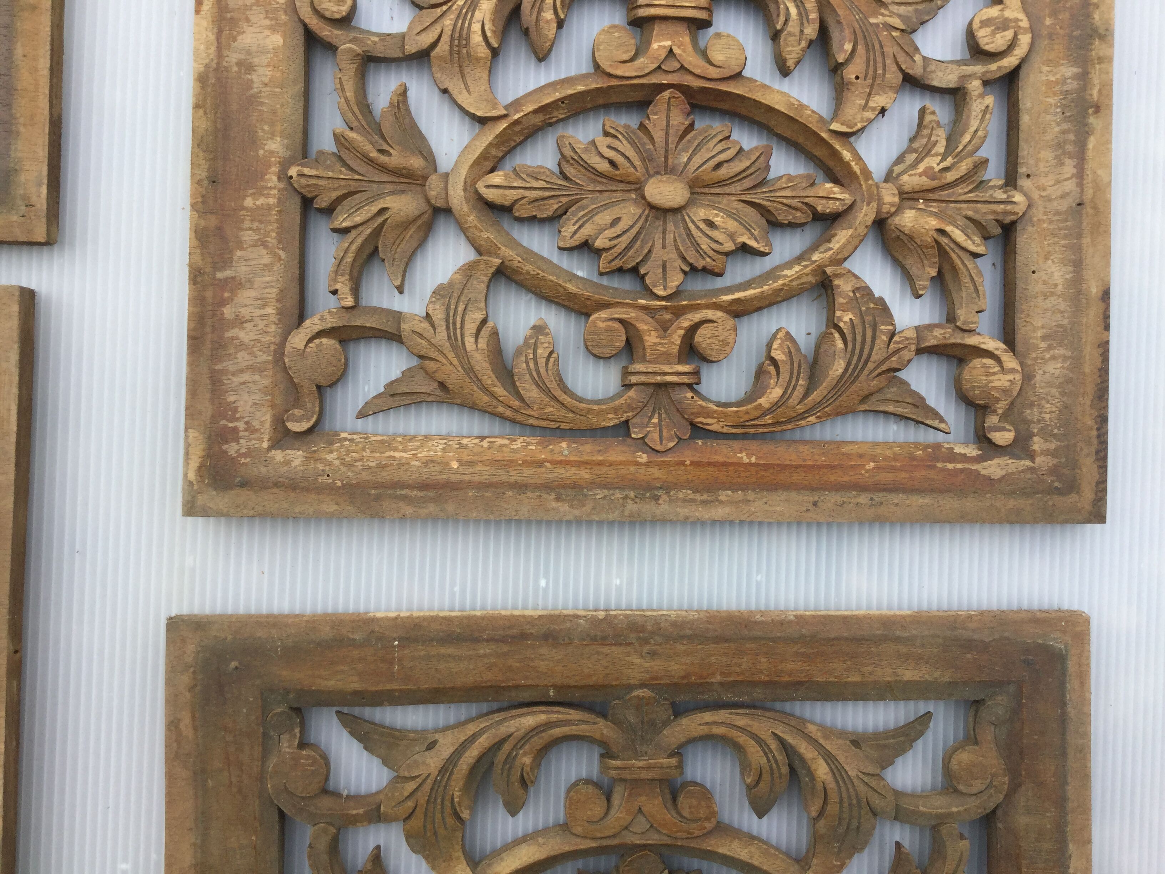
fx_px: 1043
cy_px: 437
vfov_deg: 45.4
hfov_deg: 58.4
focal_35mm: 31
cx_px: 582
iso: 25
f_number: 2.4
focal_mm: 3.3
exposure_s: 1/460
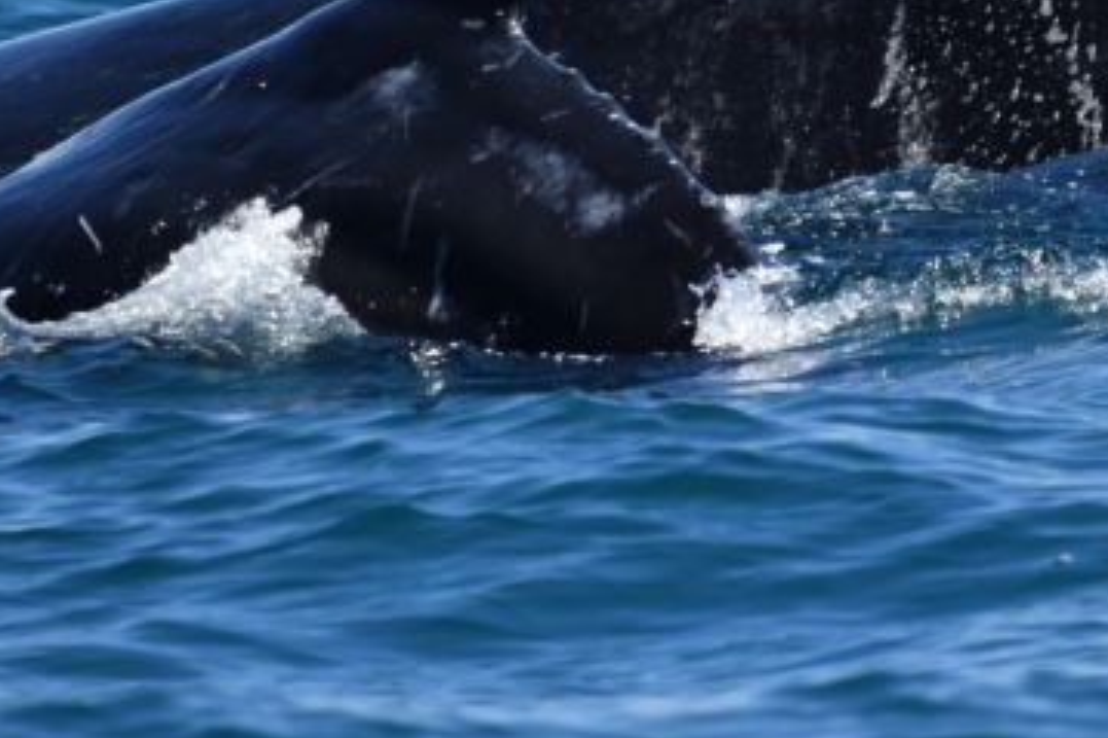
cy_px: 73
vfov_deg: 1.0
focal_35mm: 1337
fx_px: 41129
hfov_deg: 1.5
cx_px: 614
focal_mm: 600
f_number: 6.3
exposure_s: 1/8000
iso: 1400
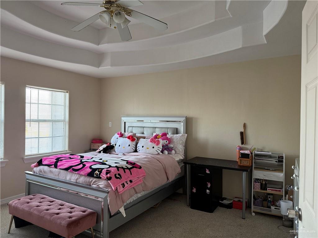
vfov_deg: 56.8
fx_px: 220
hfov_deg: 71.6
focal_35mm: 24
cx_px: 159
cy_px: 119
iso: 250
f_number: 1.78
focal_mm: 6.76
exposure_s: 1/60
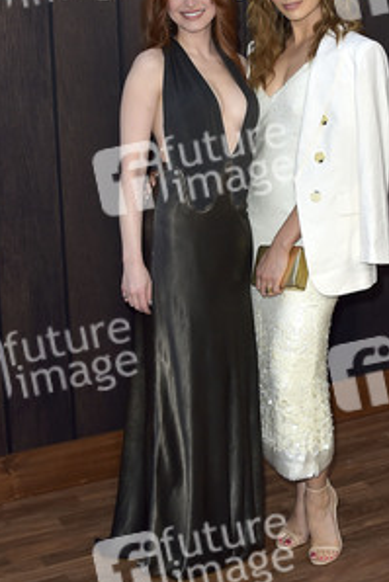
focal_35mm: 43
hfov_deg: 31.0
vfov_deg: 45.4
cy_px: 268
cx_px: 251
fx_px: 696
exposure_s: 1/250
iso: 400
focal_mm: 32
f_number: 6.3
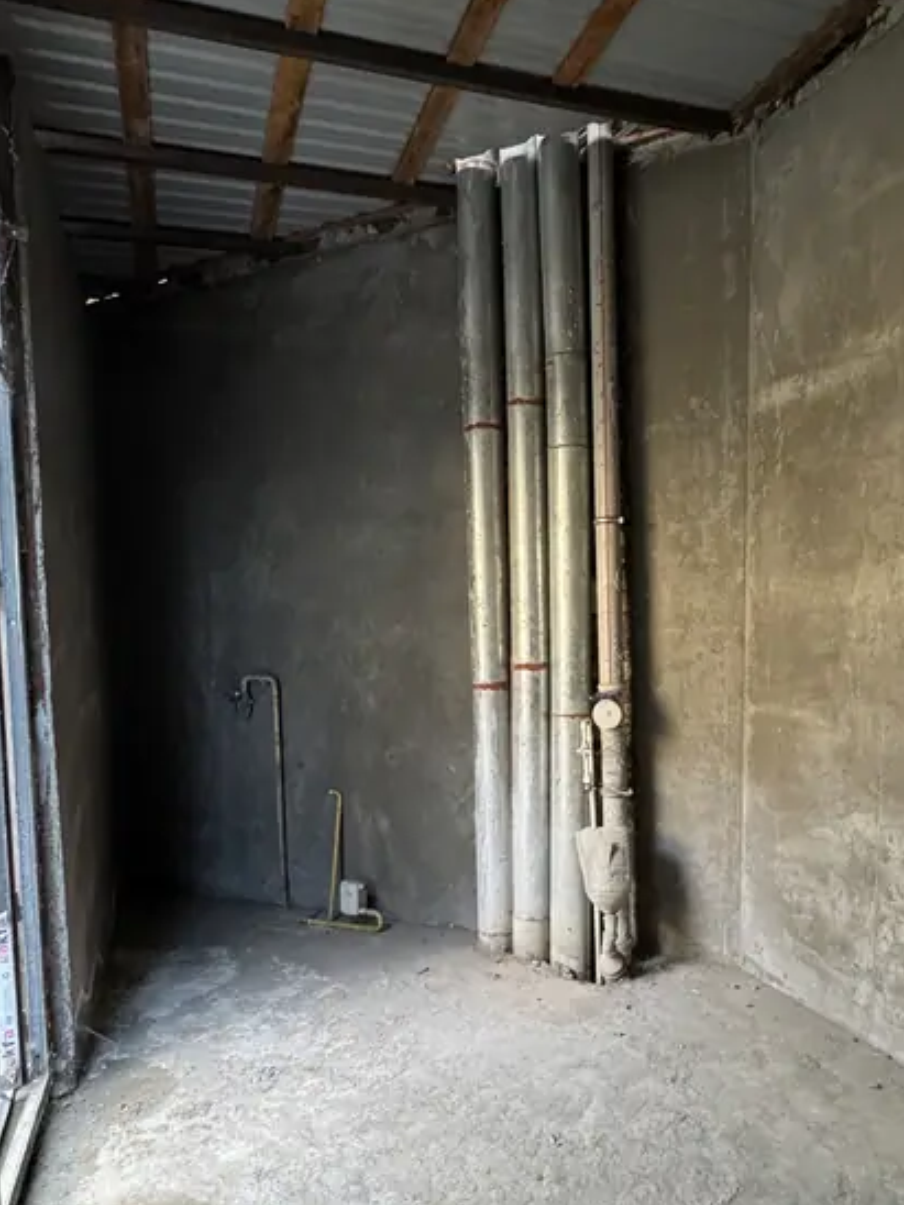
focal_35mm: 23
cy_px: 695
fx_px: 801
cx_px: 555
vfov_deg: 73.5
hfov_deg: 58.3
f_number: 2.2
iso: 320
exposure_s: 1/50
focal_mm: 2.22
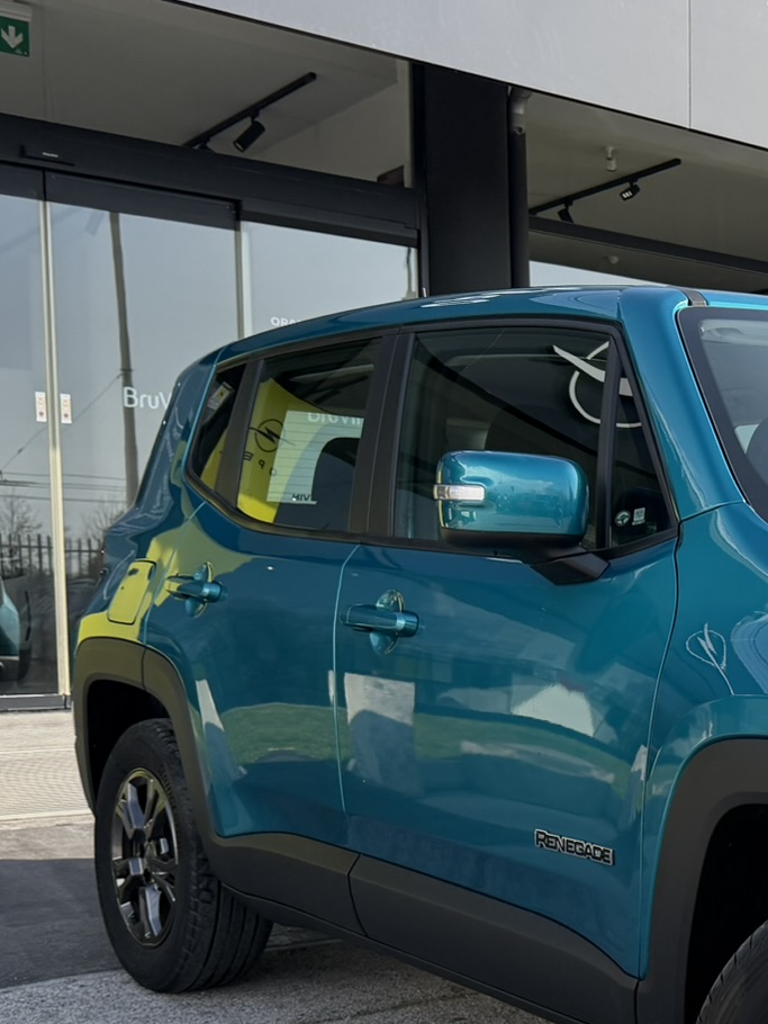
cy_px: 751
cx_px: 936
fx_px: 1597
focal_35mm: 54
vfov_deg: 34.9
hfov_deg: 24.4
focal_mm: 6.76
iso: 100
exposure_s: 1/3145
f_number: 1.78
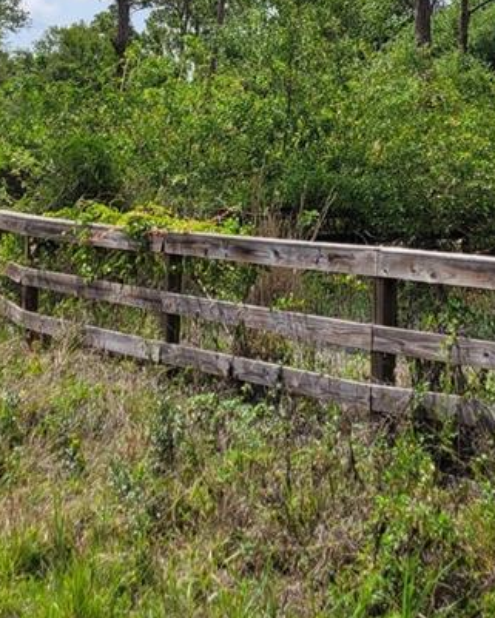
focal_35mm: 76
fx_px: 1391
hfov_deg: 20.0
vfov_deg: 24.5
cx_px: 393
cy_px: 89
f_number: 1.8
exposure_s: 1/2953
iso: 40
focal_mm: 5.4
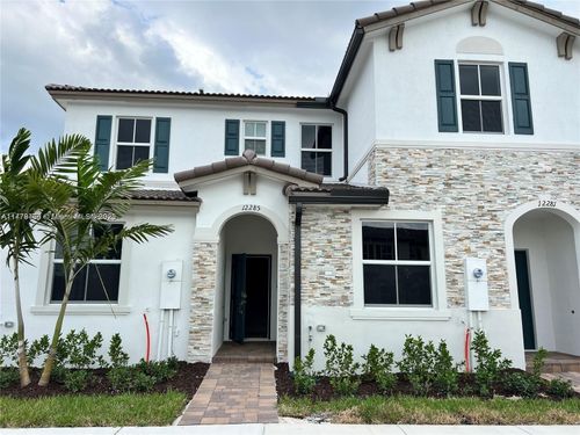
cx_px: 290
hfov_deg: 67.3
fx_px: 436
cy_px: 218
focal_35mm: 26
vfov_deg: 53.1
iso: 50
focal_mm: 5.7
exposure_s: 1/3165
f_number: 1.5
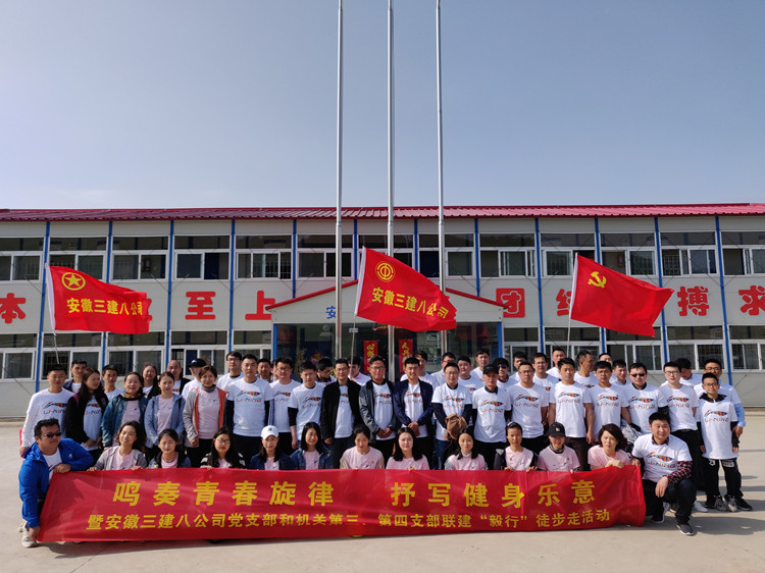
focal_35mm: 25
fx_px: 552
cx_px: 382
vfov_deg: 54.9
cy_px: 286
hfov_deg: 69.4
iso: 100
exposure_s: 1/1830
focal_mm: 4.25
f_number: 1.7
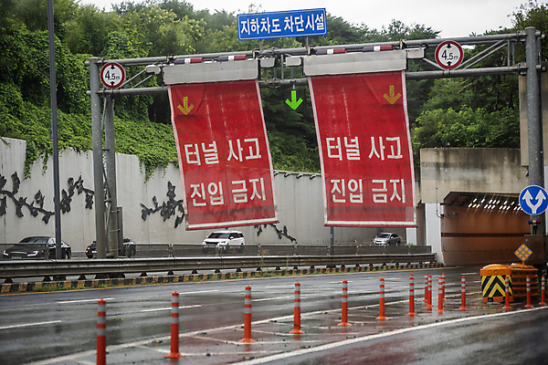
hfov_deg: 22.1
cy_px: 182
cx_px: 274
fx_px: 1400
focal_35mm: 92
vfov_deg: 14.9
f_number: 2.8
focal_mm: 92
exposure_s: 1/200
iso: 250
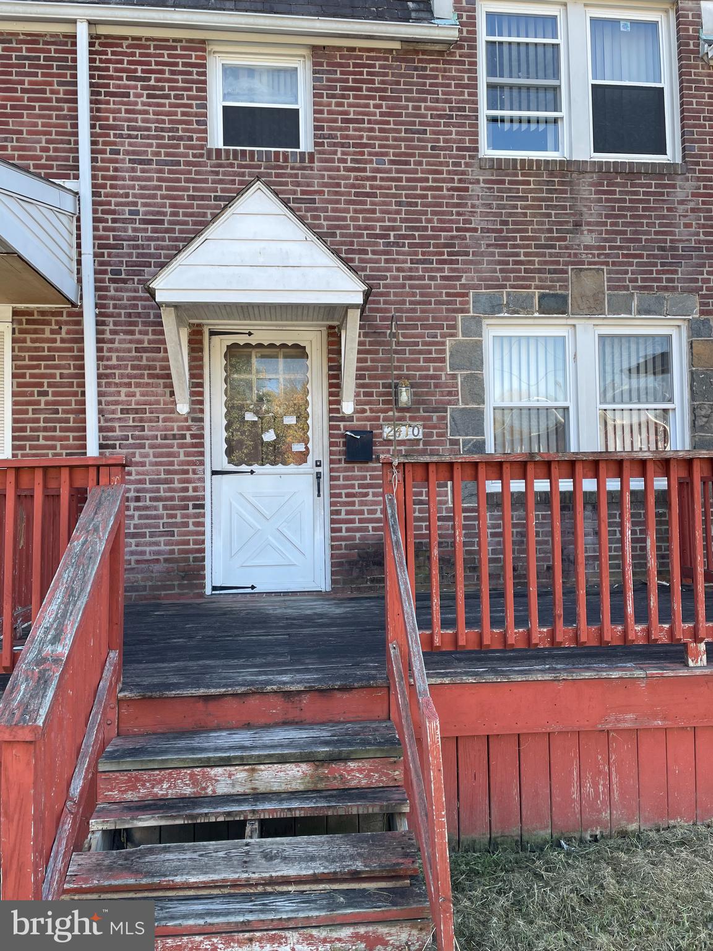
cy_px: 476
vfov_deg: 67.3
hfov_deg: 53.1
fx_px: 714
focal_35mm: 26
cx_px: 356
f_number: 1.6
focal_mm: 4.2
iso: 32
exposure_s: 1/378
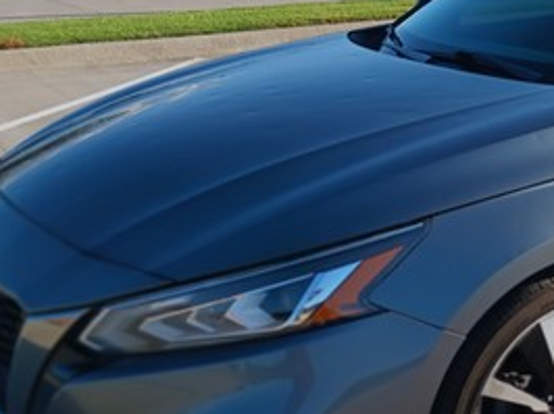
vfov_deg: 22.5
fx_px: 1039
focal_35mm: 65
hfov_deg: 27.1
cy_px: 260
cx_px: 627
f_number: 1.8
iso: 20
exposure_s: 1/201
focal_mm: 4
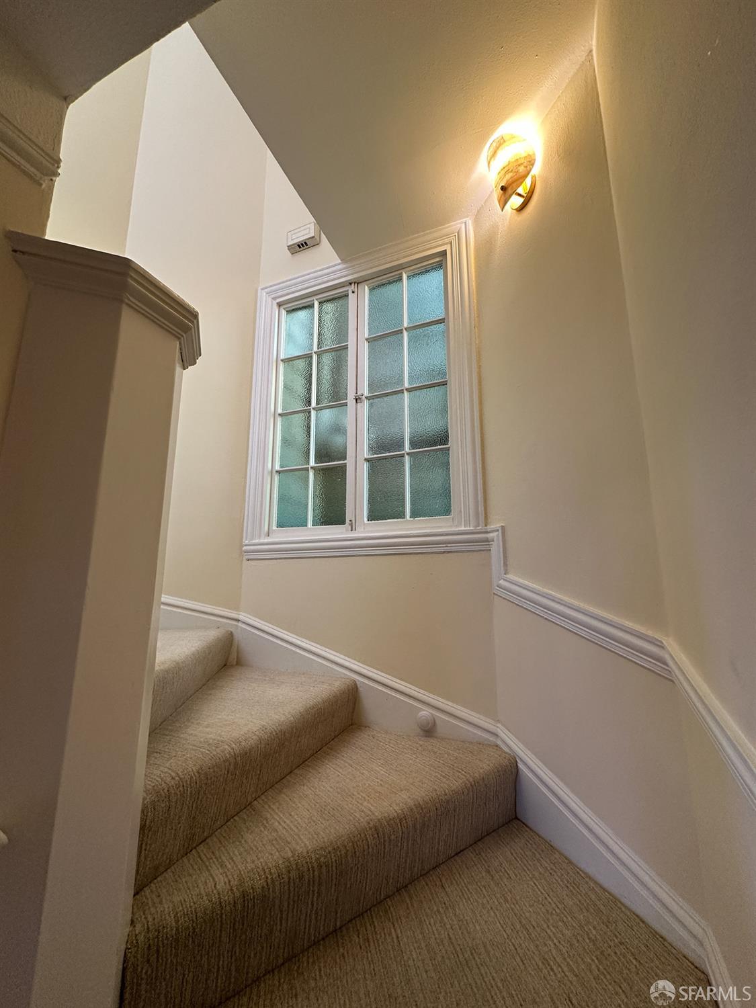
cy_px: 504
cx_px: 378
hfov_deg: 85.7
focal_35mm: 14
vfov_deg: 102.1
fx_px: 408
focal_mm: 2.22
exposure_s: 1/120
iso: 200
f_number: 2.2
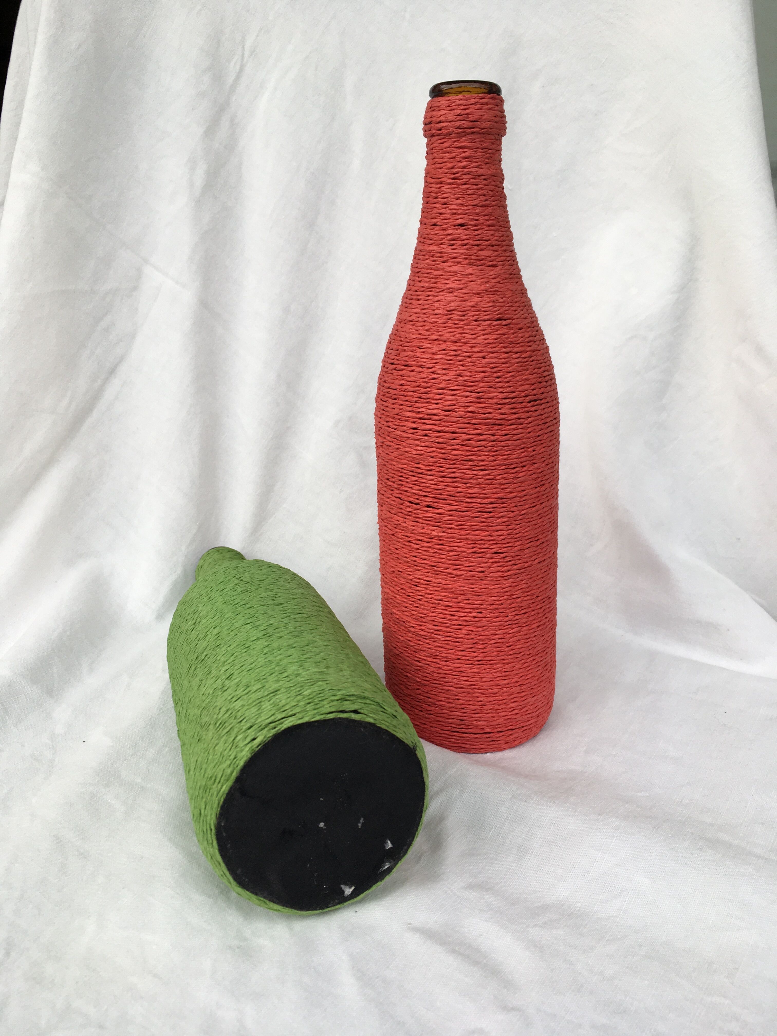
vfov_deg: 61.7
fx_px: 868
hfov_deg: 48.2
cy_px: 518
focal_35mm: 29
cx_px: 388
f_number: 2.2
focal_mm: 4.15
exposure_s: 1/100
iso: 32
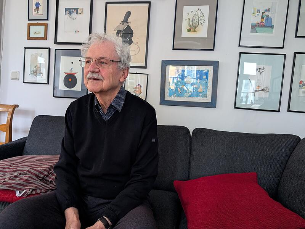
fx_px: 211
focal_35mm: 24
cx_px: 152
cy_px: 114
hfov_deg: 71.6
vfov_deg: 56.8
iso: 971
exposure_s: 1/84.7
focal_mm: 6.9
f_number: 1.68
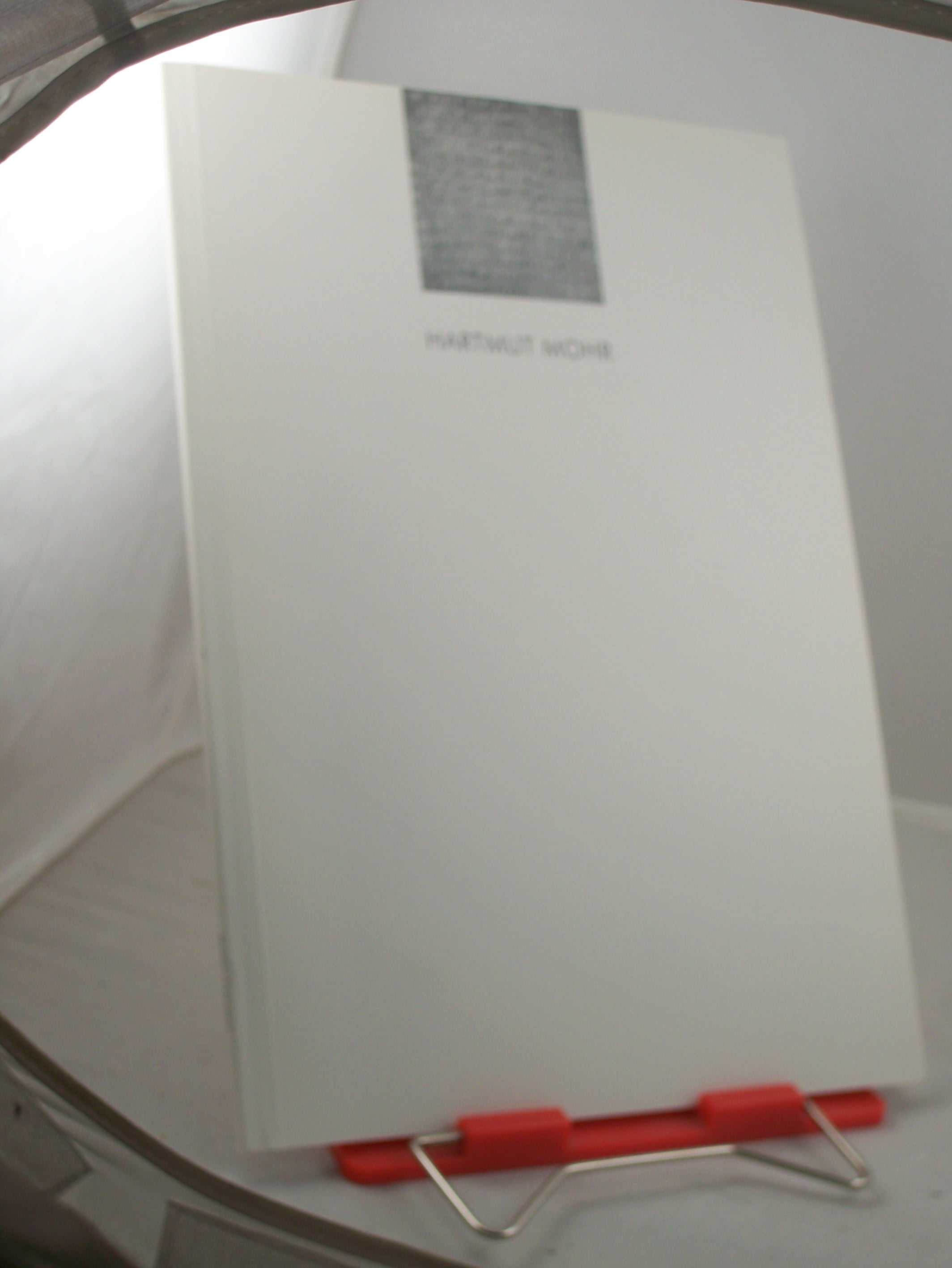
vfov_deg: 29.4
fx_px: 2417
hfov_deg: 22.3
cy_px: 634
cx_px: 476
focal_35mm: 66
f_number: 3.6
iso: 80
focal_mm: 11
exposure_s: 1/100
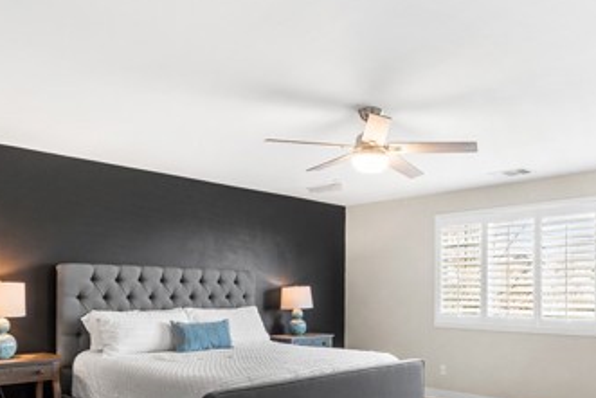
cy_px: 285
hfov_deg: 62.6
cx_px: 378
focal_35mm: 29
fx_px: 480
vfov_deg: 43.9
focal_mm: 10
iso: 320
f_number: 8
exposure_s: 1/1.25
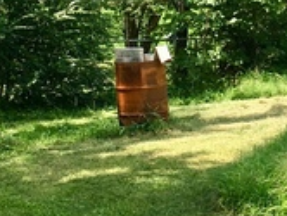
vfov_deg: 10.8
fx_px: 1121
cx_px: 231
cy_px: -41
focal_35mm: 135
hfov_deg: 14.5
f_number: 2.2
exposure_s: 1/635
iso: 25
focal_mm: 4.15
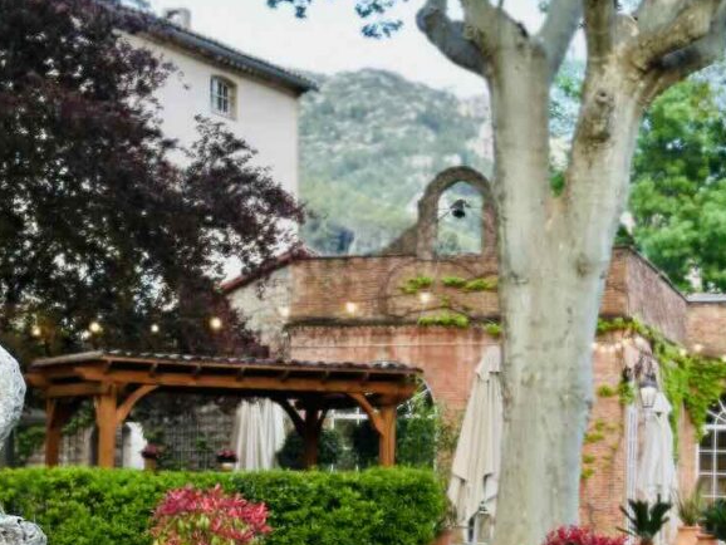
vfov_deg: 17.2
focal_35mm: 85
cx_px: 317
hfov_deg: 23.0
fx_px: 1783
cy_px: 458
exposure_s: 1/121
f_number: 1.78
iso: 64
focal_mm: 6.86
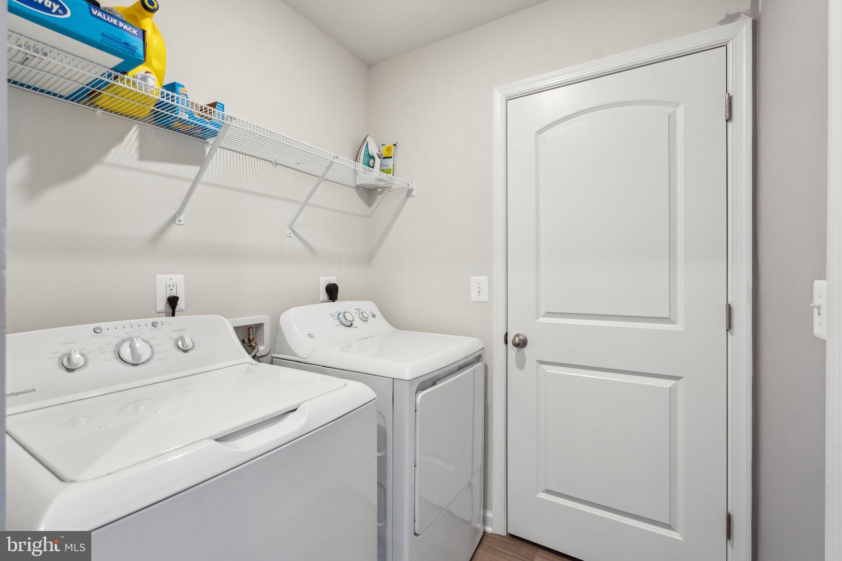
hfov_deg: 96.7
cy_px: 280
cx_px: 421
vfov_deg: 73.7
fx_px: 374
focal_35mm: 16
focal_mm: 16
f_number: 6.3
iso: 125
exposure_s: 1/5
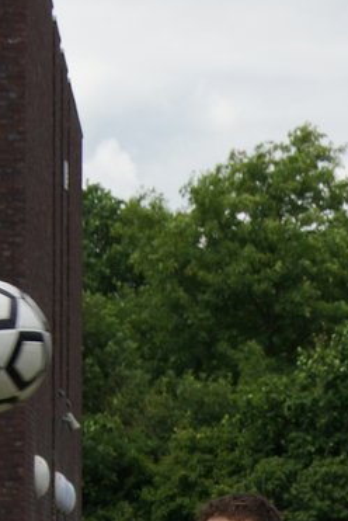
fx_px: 2996
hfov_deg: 6.6
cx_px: 344
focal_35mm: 207
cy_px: 702
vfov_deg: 9.7
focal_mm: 50
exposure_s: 1/640
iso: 200
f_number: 7.1
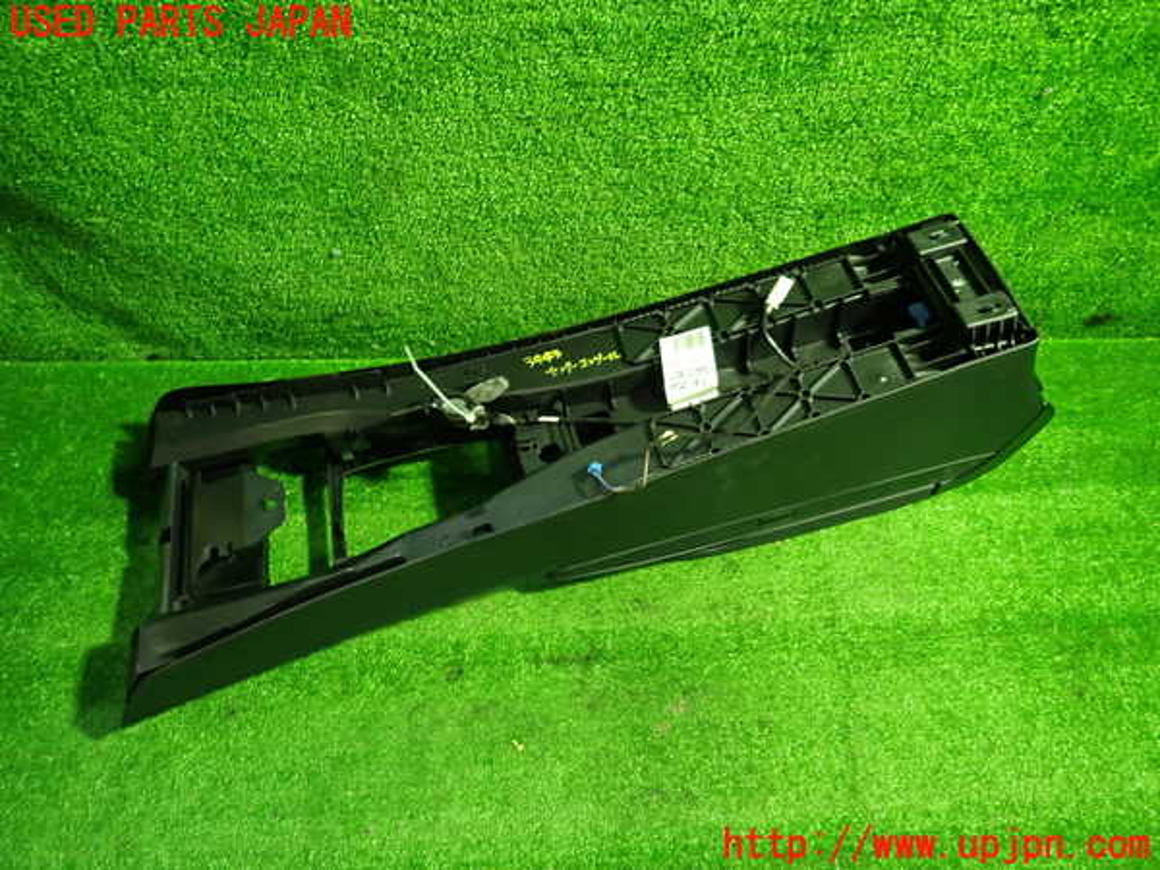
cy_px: 435
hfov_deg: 69.4
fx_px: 838
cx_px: 580
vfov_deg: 54.9
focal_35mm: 25
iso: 400
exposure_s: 1/30
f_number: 2
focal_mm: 4.5
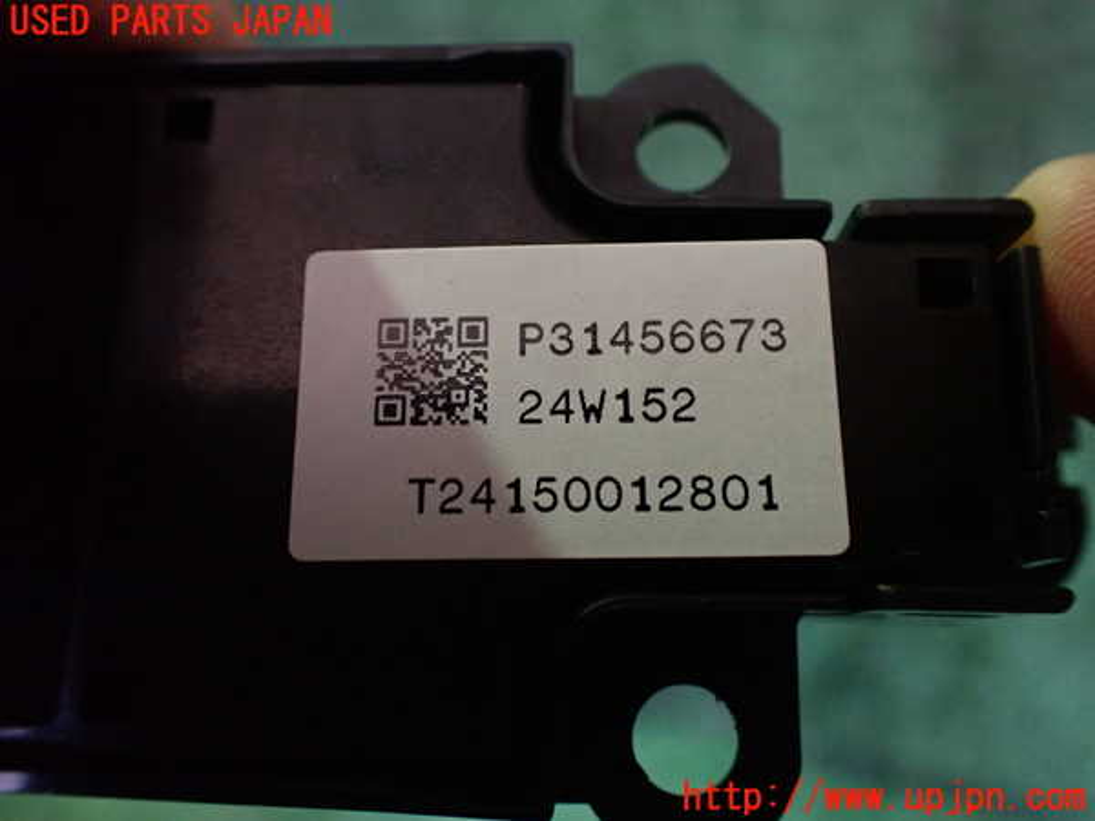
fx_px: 949
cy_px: 410
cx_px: 548
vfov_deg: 46.8
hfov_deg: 60.0
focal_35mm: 30
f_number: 2.3
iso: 800
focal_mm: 5.4
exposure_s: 1/50
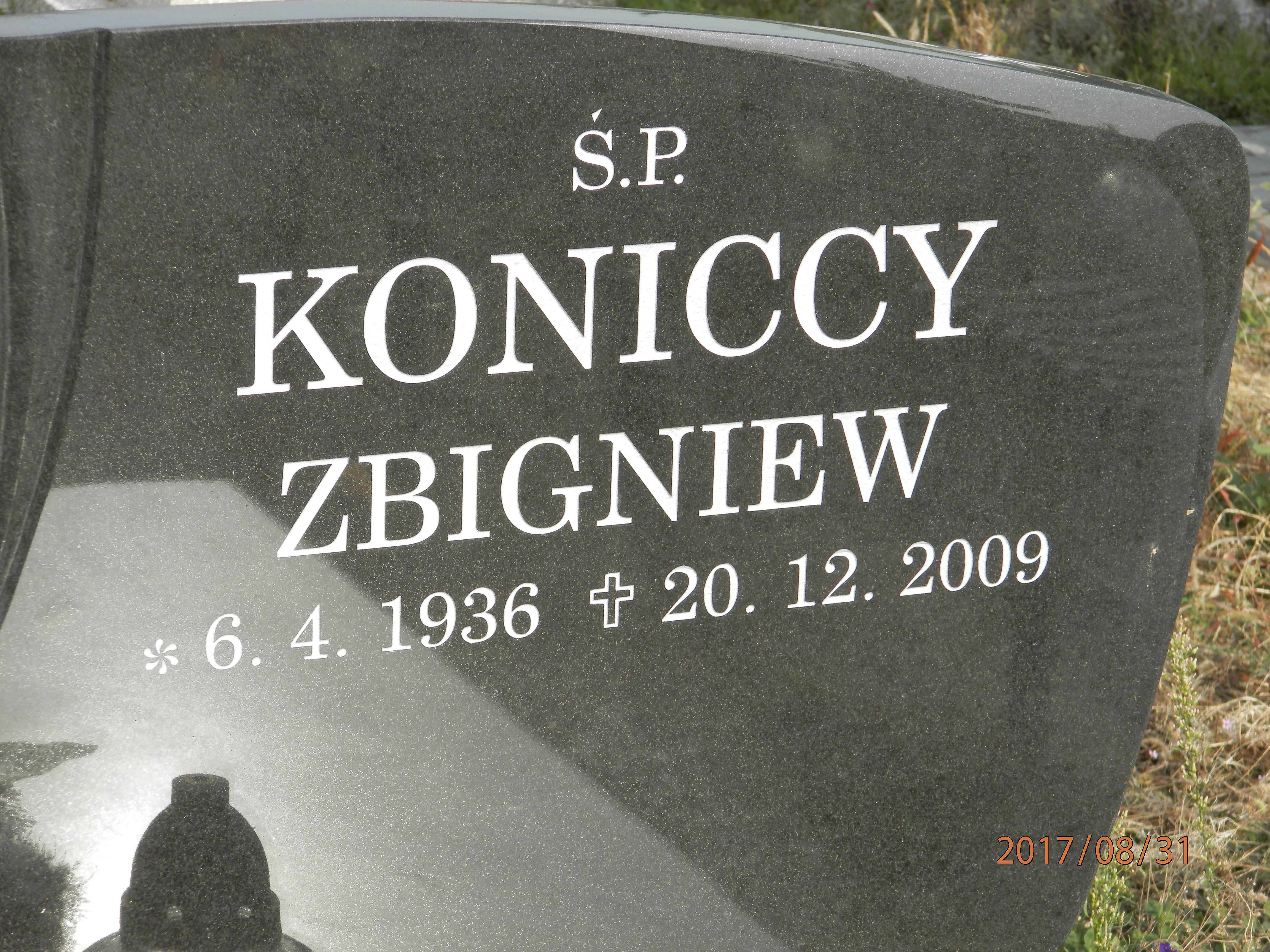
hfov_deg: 14.9
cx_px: 635
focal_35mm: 132
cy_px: 476
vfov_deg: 11.2
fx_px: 4843
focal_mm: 23.6
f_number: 4.7
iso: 80
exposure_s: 1/250
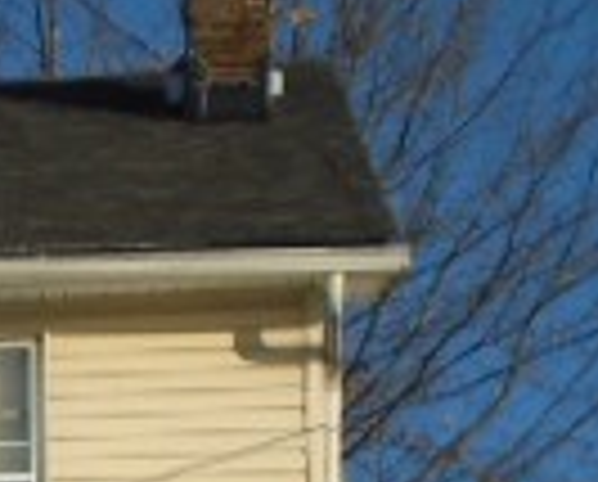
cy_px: 766
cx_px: -540
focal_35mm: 197
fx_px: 3494
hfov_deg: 9.3
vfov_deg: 7.7
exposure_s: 1/160
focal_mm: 7.4
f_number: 10.3
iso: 100
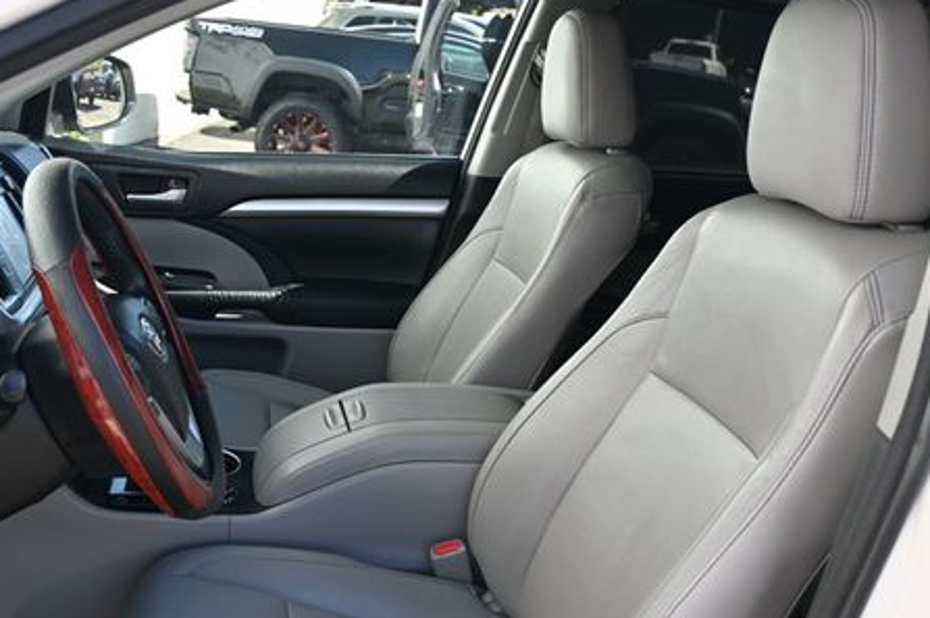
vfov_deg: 30.9
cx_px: 337
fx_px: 1110
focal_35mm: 43
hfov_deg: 45.0
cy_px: 414
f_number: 4
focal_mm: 20
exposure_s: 1/250
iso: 320
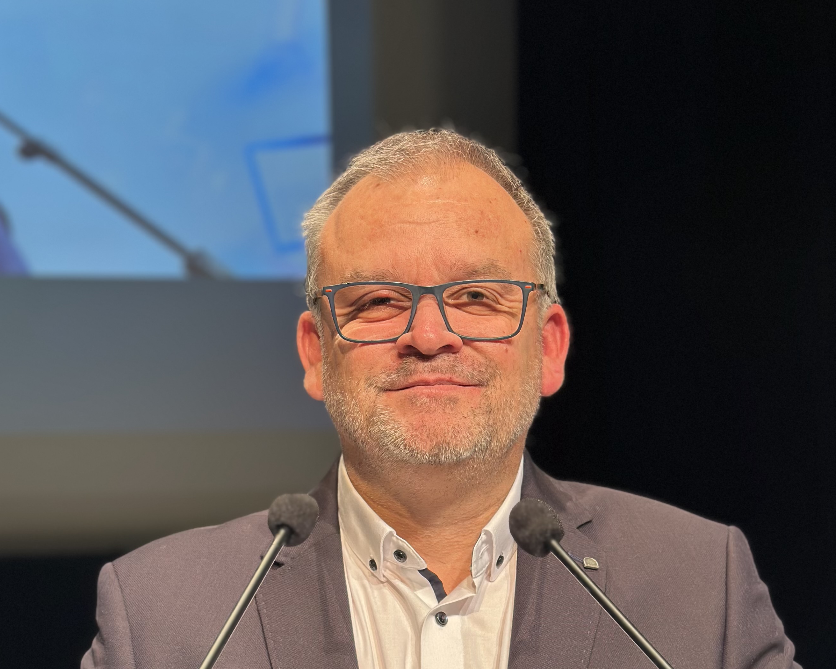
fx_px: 1781
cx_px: 463
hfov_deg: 26.4
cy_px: 524
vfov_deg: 21.0
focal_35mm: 72
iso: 100
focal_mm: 6.86
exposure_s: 1/50
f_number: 1.78
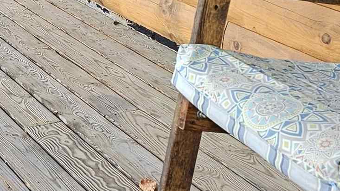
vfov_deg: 10.9
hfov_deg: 19.7
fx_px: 946
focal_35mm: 105
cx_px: -15
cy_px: -136
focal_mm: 6.3
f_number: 1.7
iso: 50
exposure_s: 1/120
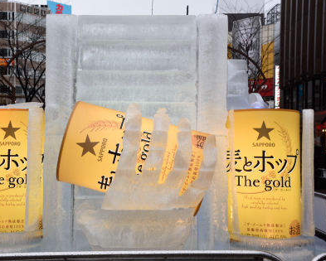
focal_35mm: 55
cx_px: 129
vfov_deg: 27.6
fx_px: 531
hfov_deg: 34.0
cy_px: 129
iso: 400
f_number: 11
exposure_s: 1/30
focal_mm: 48
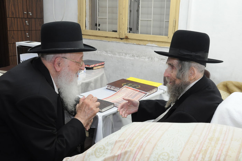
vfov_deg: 31.8
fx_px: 282
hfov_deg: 46.5
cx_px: 121
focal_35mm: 42
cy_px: 80
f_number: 6.3
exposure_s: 1/60
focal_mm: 28
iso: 1000
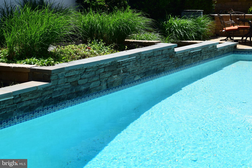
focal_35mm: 72
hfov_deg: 28.1
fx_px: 504
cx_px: 126
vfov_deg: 18.9
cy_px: 84
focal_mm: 48
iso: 280
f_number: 11
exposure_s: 1/500
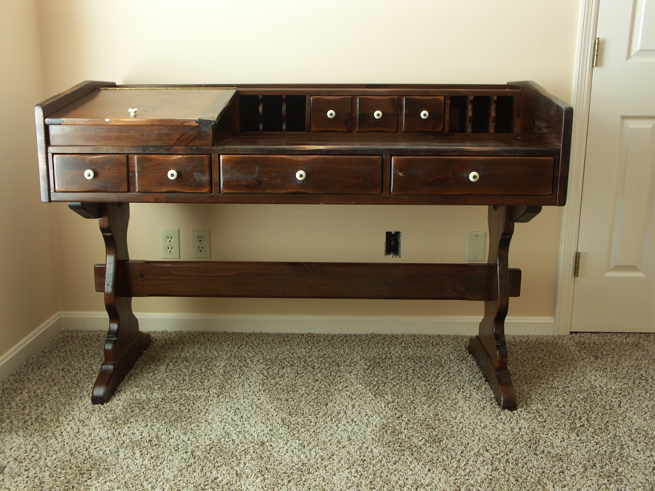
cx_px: 328
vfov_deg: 42.9
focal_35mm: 33
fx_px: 624
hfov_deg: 55.4
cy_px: 246
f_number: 3.5
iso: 100
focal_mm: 8.44
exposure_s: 1/15
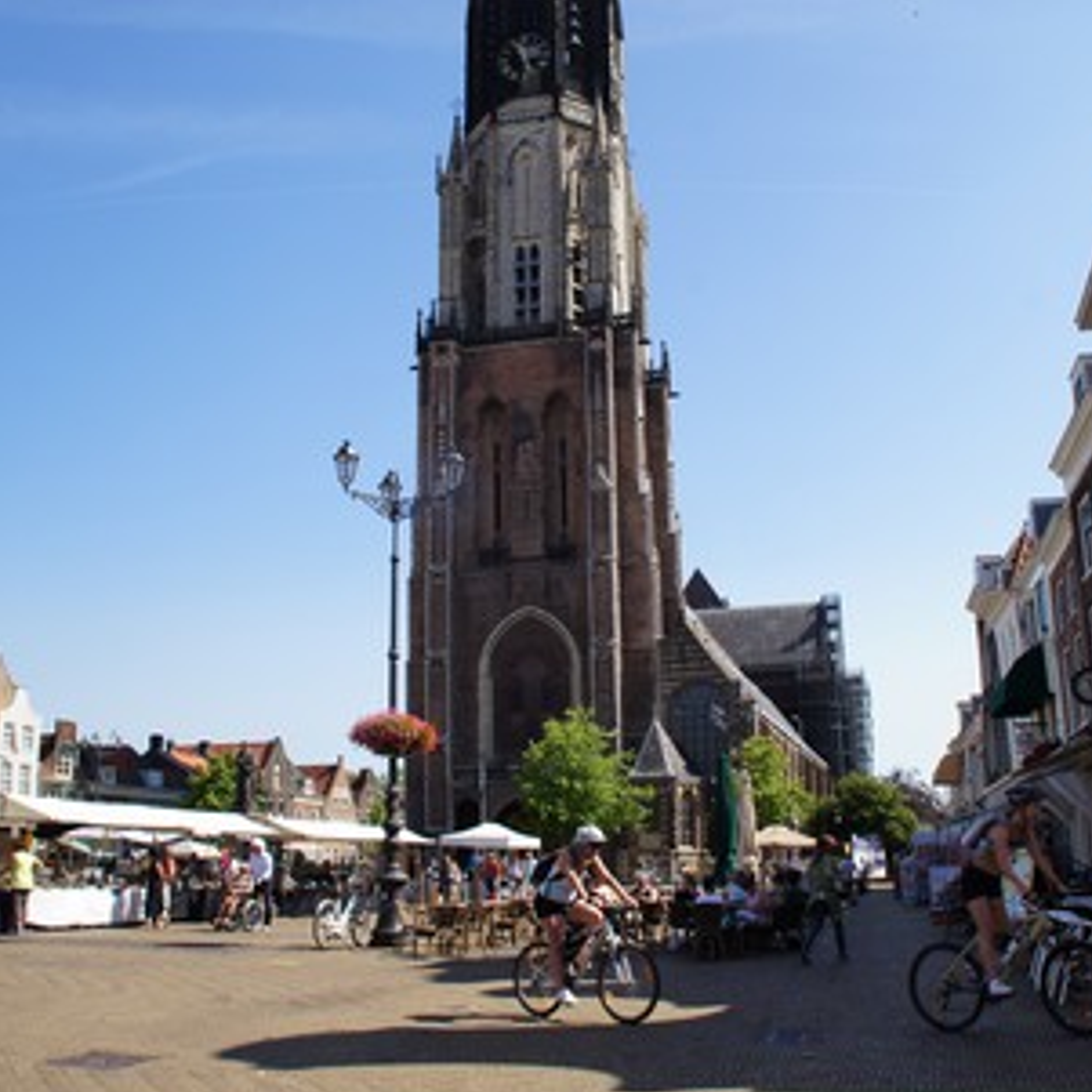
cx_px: 591
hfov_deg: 47.2
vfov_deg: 47.2
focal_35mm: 35
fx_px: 1249
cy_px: 550
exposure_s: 1/100
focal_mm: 18
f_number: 11
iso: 100
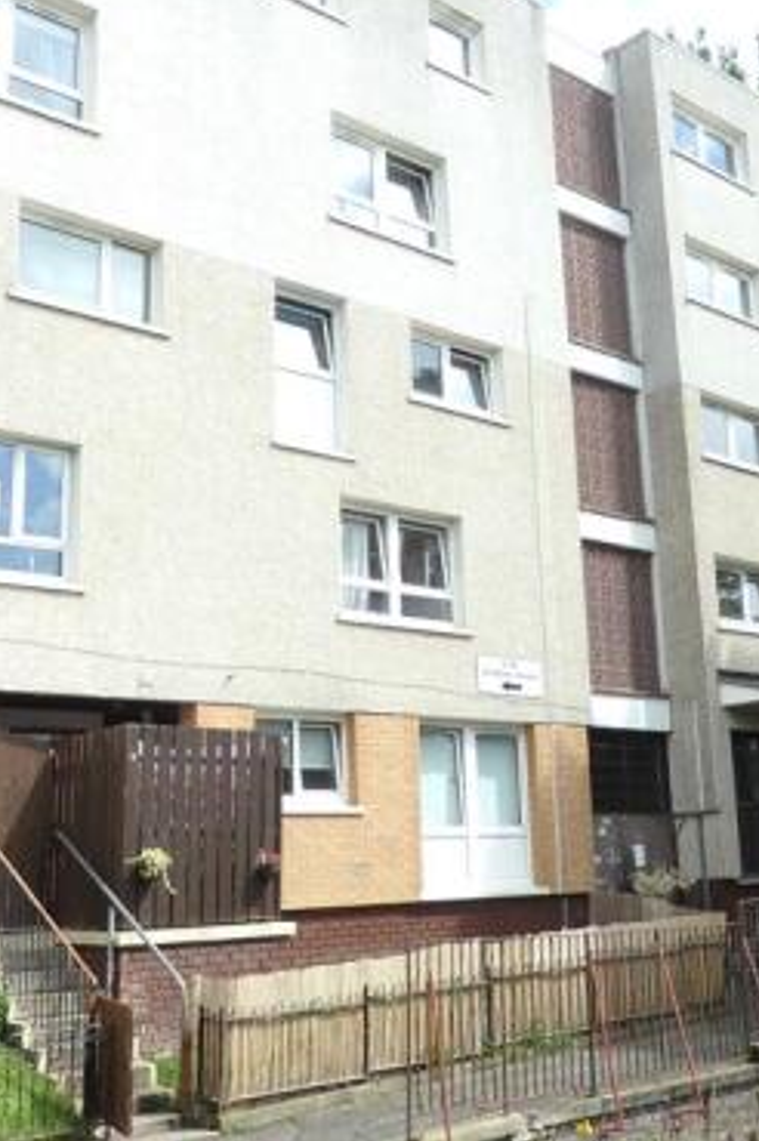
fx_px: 1299
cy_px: 486
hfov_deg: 32.5
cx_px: 440
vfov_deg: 47.3
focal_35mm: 41
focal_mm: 4.5
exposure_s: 1/800
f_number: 3
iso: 125
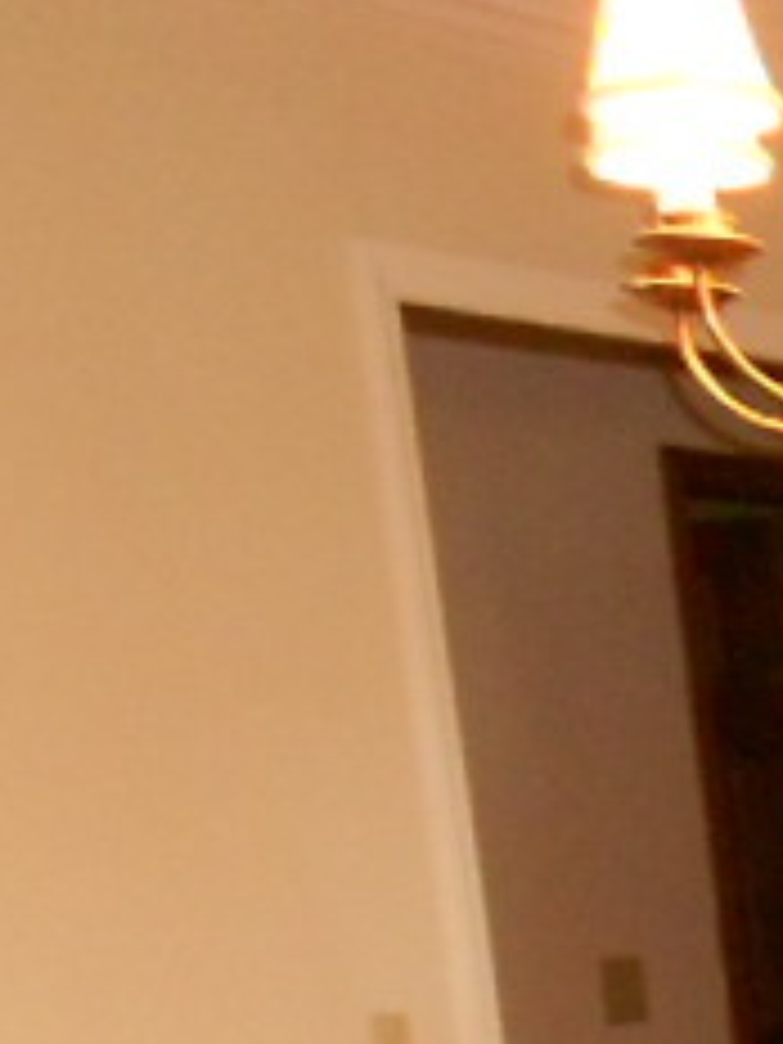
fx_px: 3468
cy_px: 1598
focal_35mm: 115
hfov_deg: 10.5
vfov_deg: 15.7
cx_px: 2066
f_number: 3.2
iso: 320
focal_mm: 4.6
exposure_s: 1/25
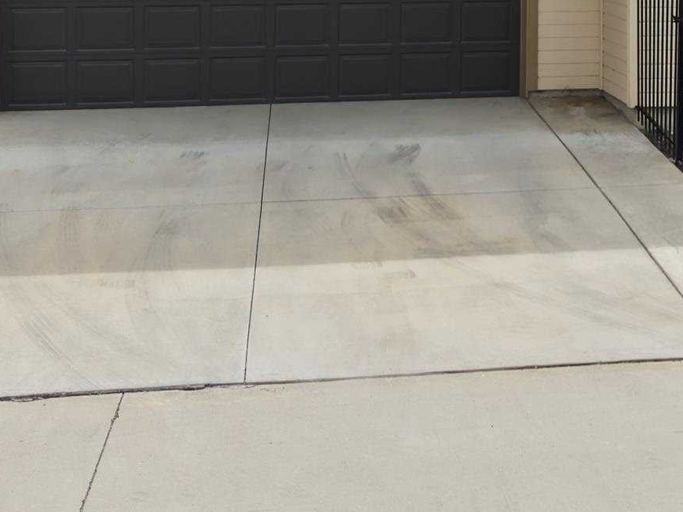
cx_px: 558
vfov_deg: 20.1
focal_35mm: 69
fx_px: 1361
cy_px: -80
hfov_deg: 27.5
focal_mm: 8.7
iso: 230
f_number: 1.8
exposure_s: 1/8000
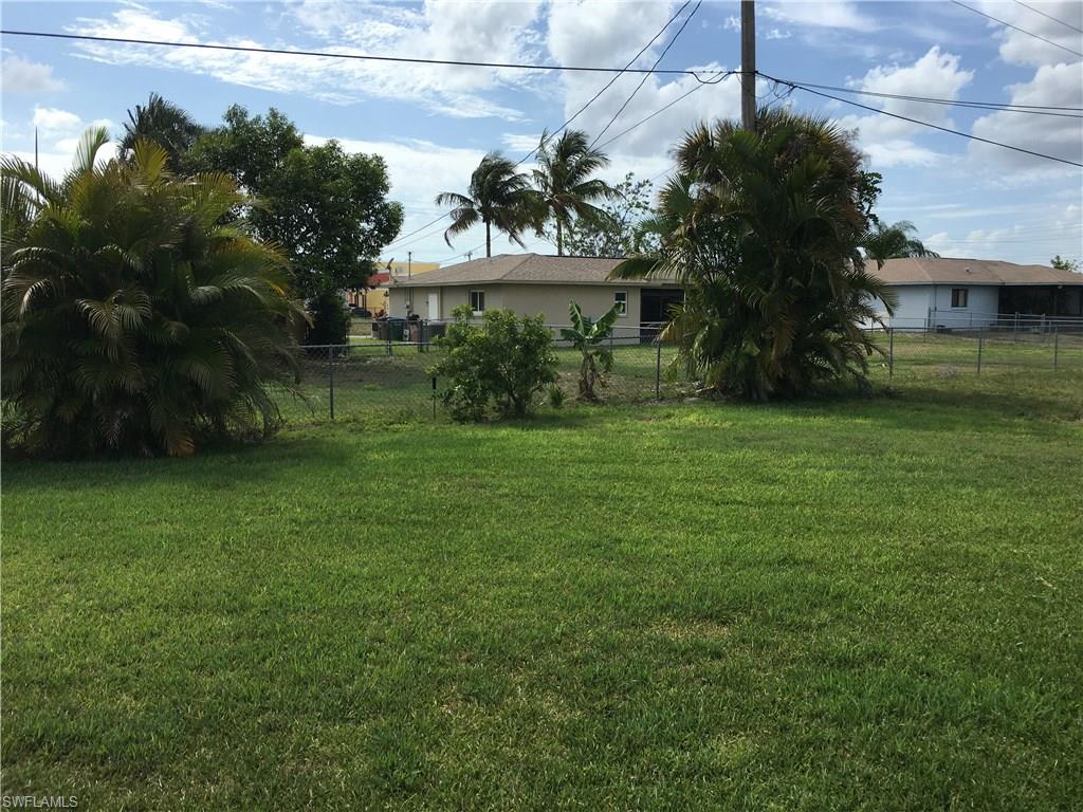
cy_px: 406
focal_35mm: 29
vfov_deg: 48.2
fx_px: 907
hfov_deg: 61.7
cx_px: 542
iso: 25
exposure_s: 1/1603
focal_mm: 4.15
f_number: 2.2
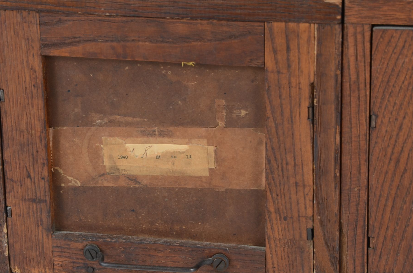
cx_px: 203
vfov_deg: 10.7
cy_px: 136
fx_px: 1454
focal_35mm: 127
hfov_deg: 16.2
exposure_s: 1/80
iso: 160
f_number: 7.1
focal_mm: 62
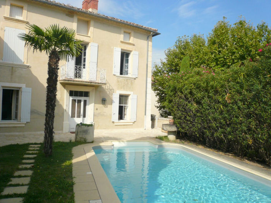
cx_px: 136
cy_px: 102
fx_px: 219
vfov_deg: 49.7
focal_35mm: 28
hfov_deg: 63.4
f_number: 8
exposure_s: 1/250
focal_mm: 4.6
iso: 100
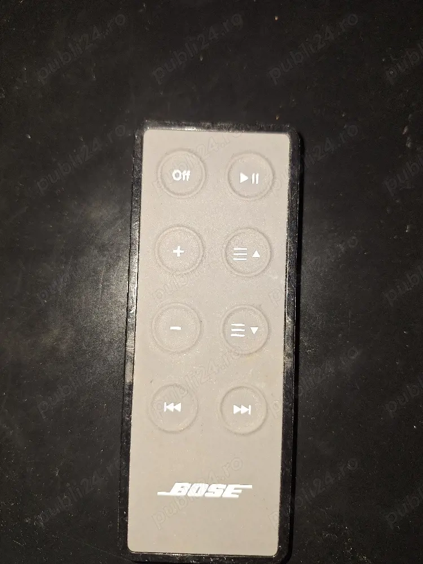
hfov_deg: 58.9
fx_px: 375
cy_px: 282
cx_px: 212
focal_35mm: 23
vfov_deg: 73.9
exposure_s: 1/100
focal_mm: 5.54
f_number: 1.8
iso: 50
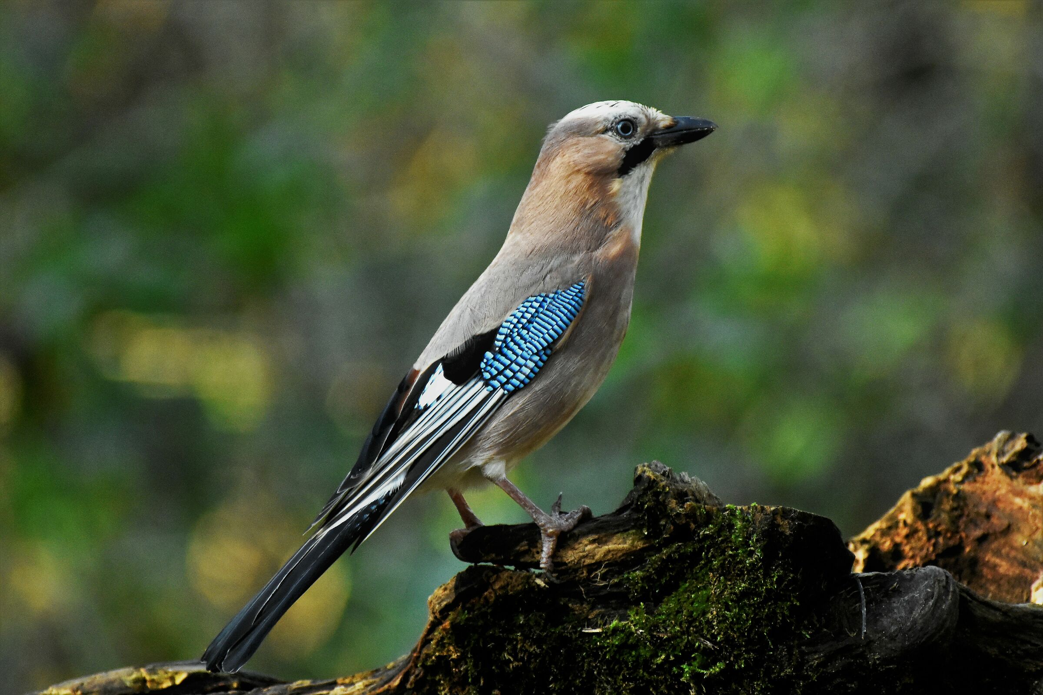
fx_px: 17382
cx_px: 522
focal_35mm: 600
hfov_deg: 3.4
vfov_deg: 2.3
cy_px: 348
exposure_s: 1/800
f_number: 6.3
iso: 4000
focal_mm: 400
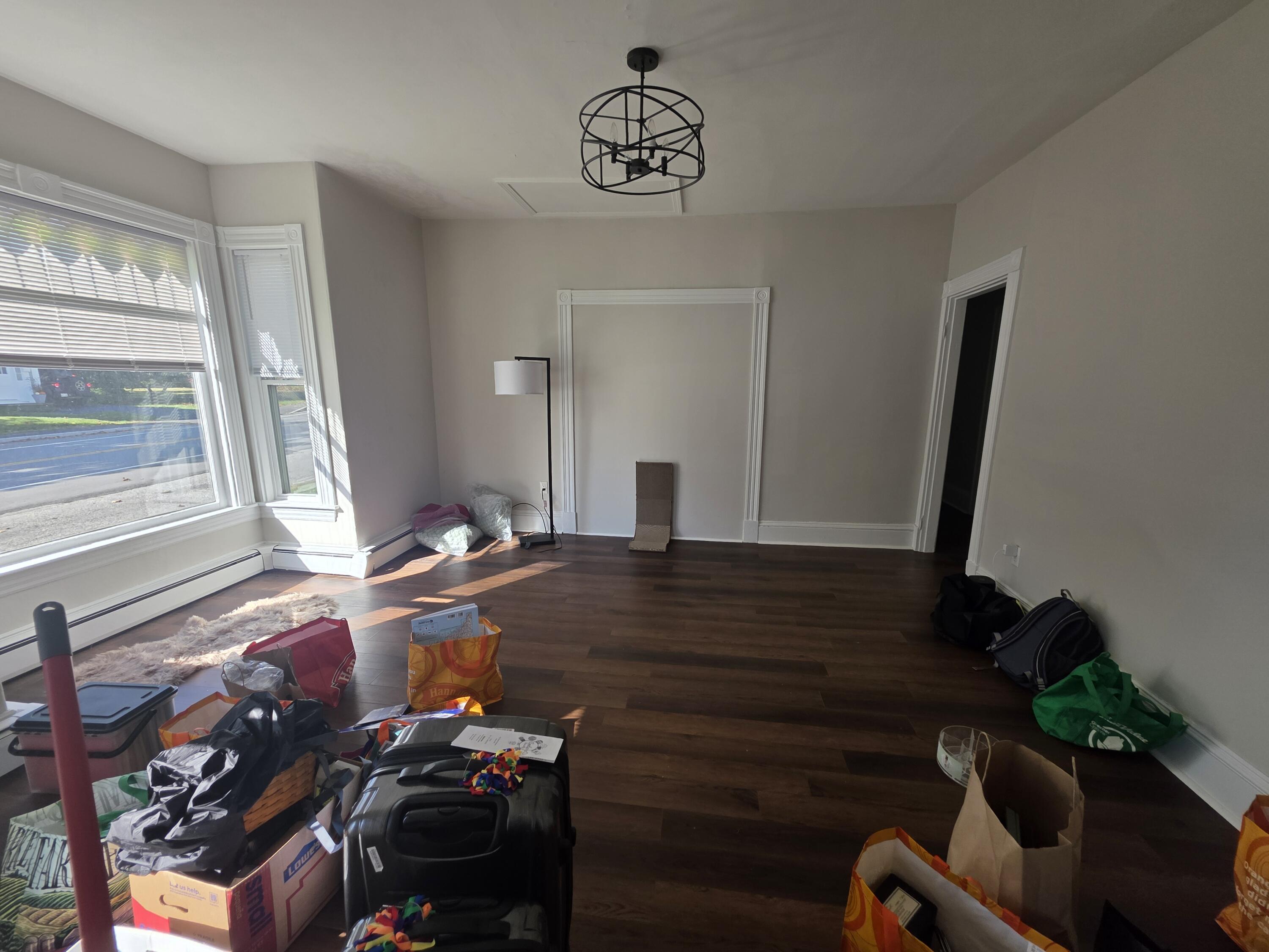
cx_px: 634
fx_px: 477
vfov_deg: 89.9
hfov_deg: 106.2
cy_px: 476
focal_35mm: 13
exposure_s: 1/120
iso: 25
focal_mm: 2.2
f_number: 1.9
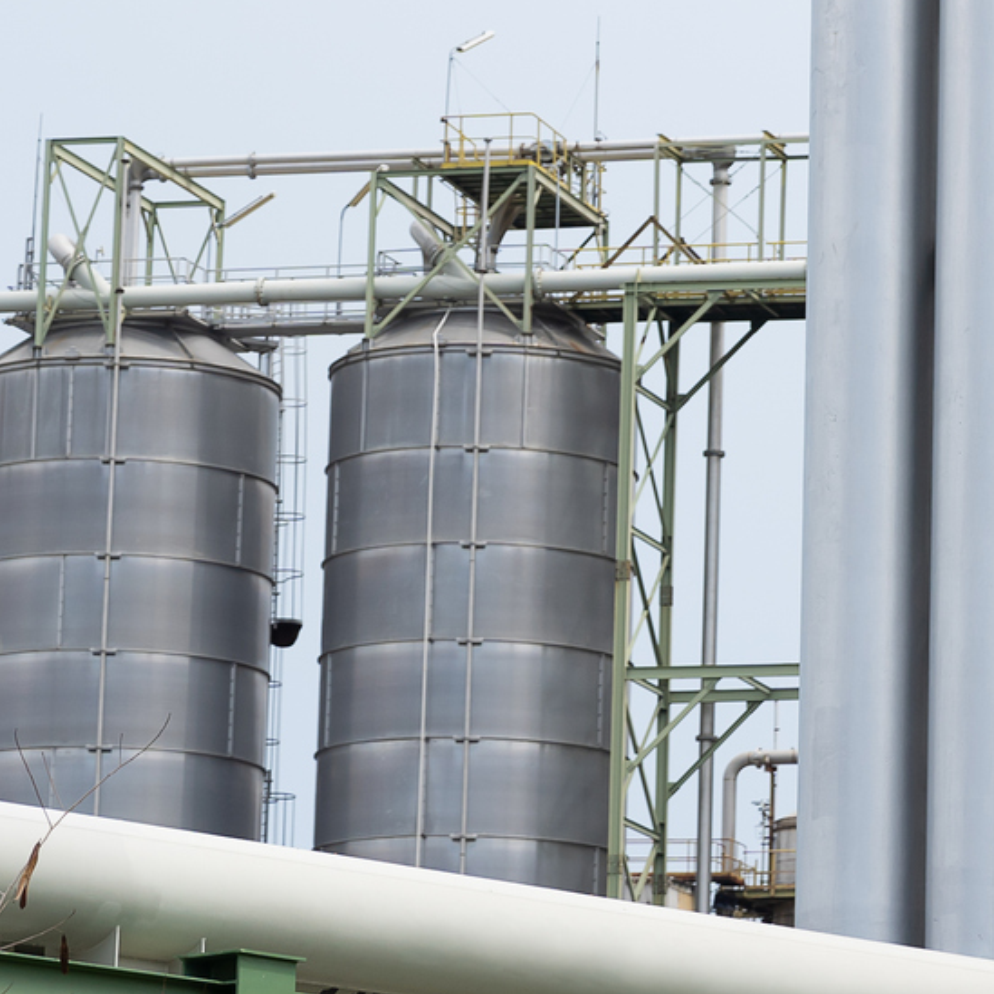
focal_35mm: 230
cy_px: -167
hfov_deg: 7.5
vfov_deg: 7.6
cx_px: 1310
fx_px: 7472
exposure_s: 1/1250
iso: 200
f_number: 4.5
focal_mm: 70
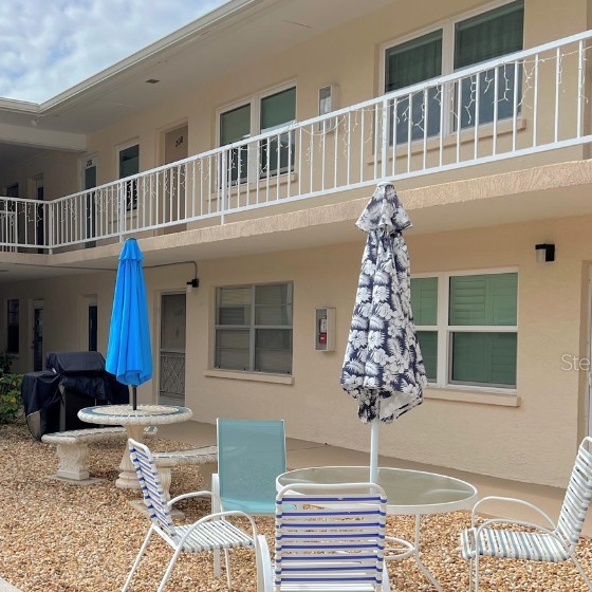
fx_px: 813
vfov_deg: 39.8
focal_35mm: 42
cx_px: 119
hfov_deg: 38.5
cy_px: 362
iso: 50
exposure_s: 1/5587
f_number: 1.5
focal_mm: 5.7
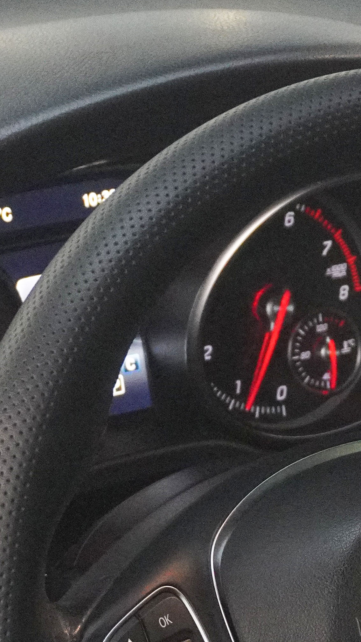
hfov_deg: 7.3
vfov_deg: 13.0
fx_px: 2783
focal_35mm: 164
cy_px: 624
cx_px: 509
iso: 6400
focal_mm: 35
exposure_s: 1/80
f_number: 6.3
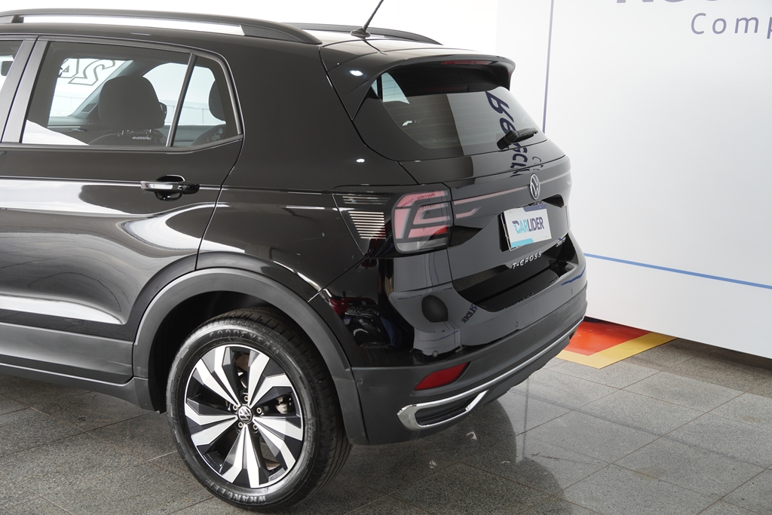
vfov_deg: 29.9
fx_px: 965
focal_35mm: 45
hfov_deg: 43.6
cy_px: 258
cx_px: 386
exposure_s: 1/60
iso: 200
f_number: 4
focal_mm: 30
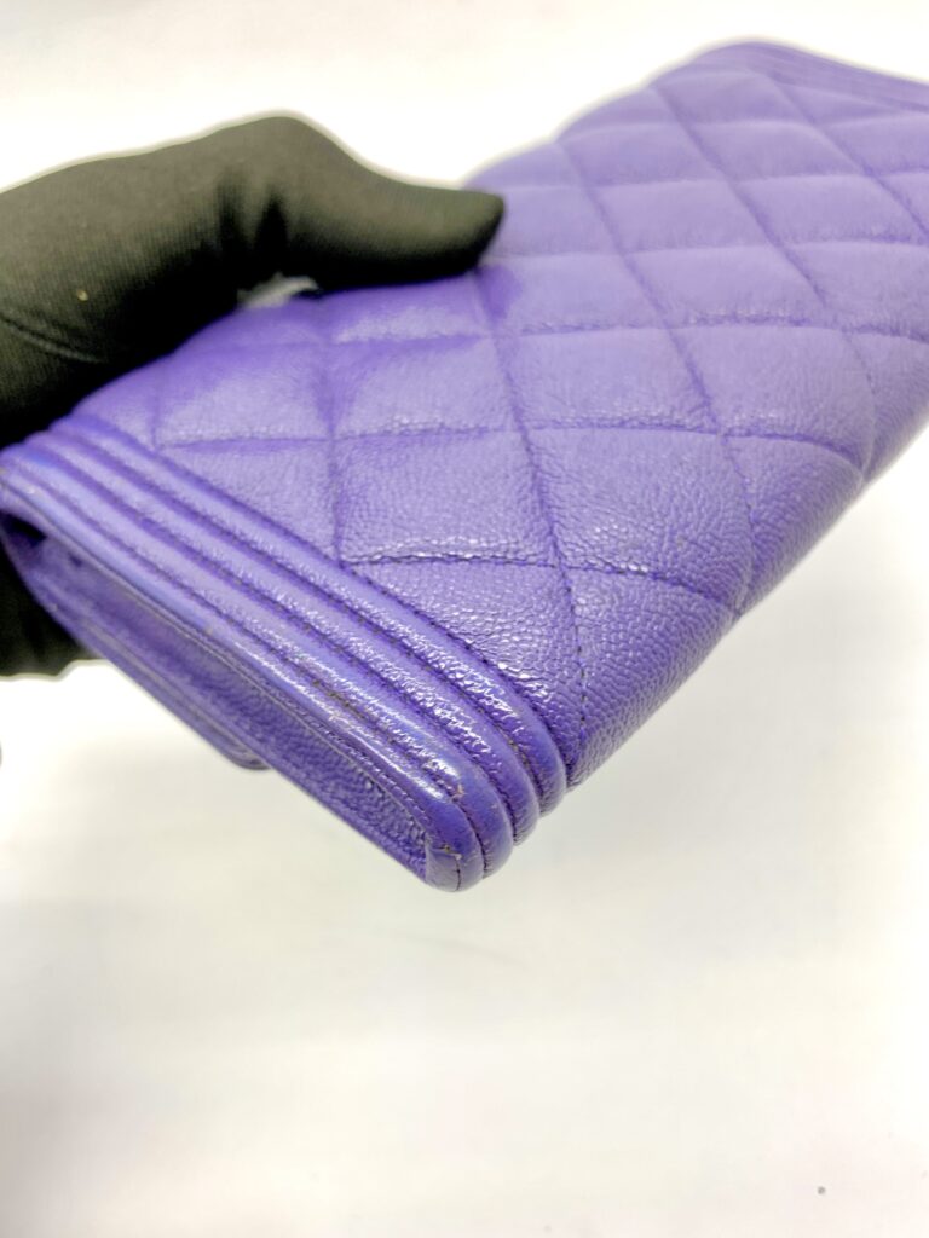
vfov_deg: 67.3
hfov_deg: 53.1
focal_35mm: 26
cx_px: 464
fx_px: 930
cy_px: 619
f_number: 1.8
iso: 40
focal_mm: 4.25
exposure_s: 1/100
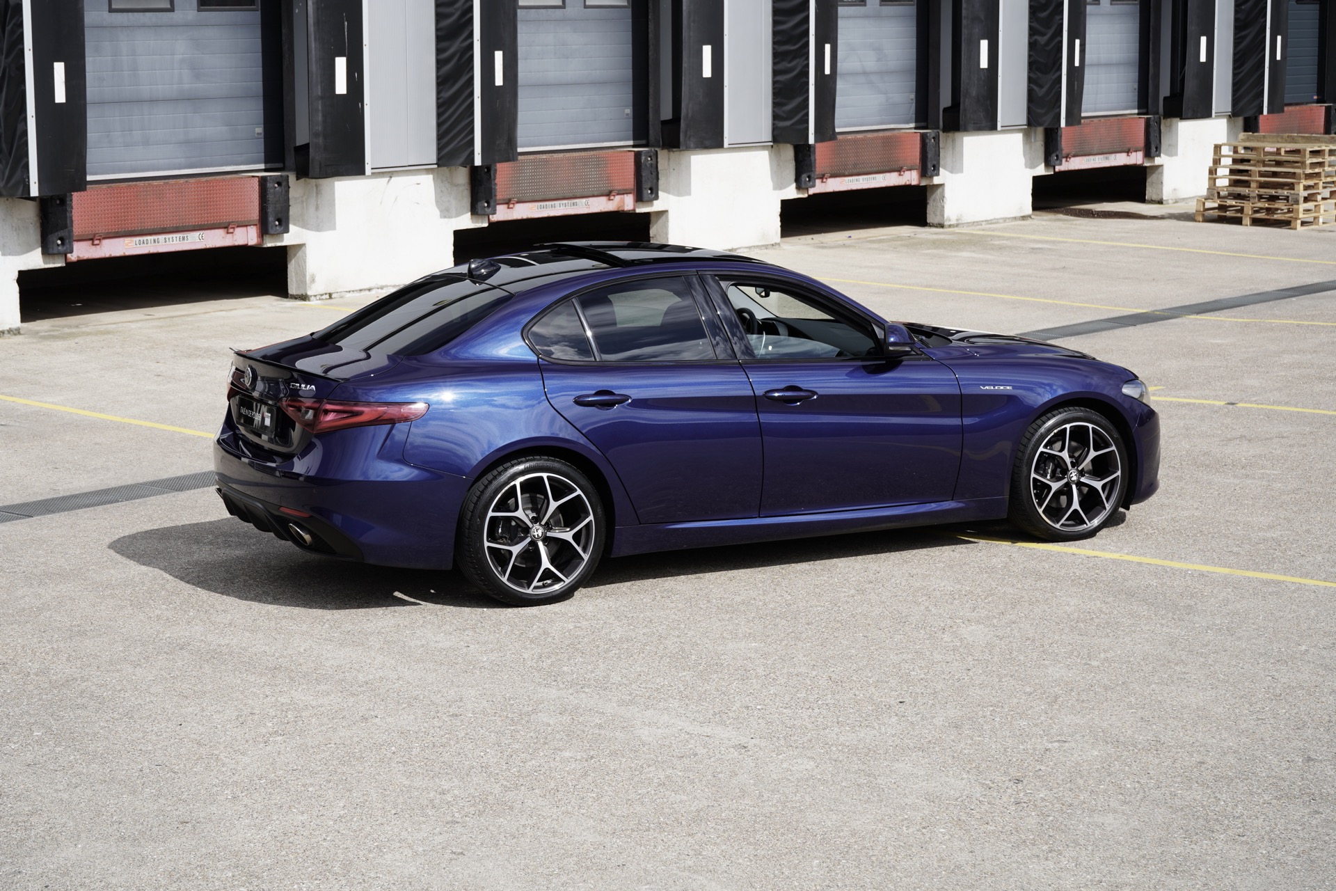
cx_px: 668
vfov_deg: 19.5
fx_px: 2598
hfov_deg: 28.8
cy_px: 446
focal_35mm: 70
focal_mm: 70
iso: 100
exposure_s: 1/200
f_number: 11
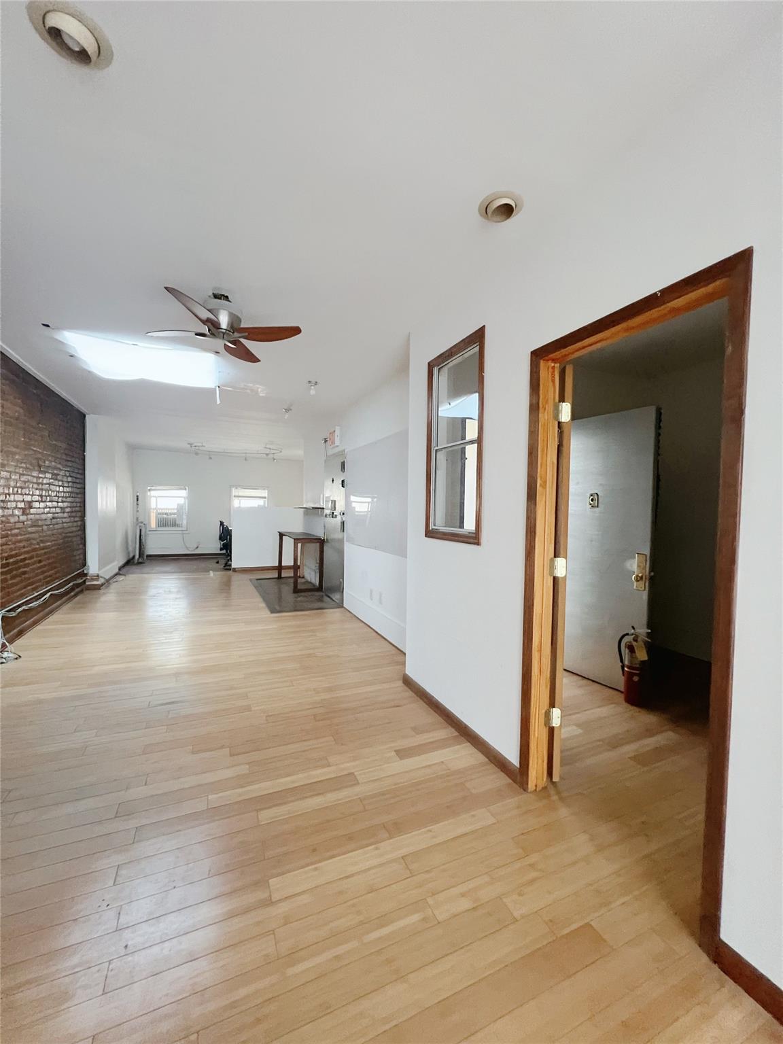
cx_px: 392
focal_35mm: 13
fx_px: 392
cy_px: 522
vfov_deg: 106.2
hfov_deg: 89.9
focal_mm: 1.57
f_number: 1.8
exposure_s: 1/60
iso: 500
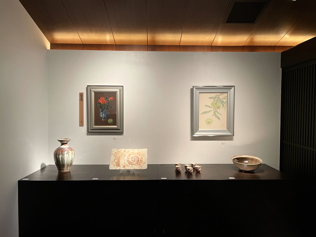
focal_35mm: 26
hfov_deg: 67.3
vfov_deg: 53.1
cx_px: 158
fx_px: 237
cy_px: 118
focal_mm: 4.2
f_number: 1.6
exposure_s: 1/50
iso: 80
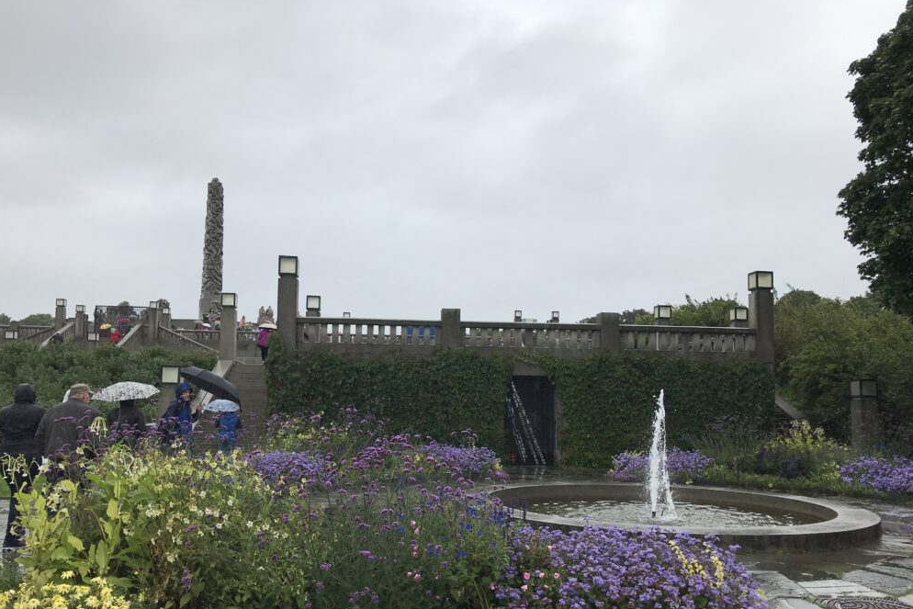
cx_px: 445
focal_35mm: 30
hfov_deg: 61.9
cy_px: 343
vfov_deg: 43.5
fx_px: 761
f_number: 1.8
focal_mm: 3.99
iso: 20
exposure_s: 1/544
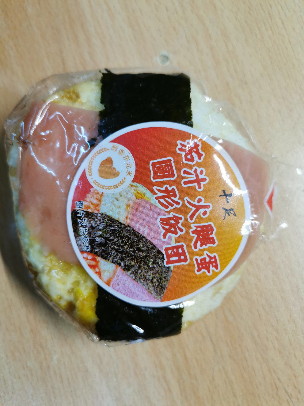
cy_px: 203
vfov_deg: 65.3
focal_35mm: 27
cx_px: 152
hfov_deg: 51.4
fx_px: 316
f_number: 1.8
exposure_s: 1/50
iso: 160
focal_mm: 5.58
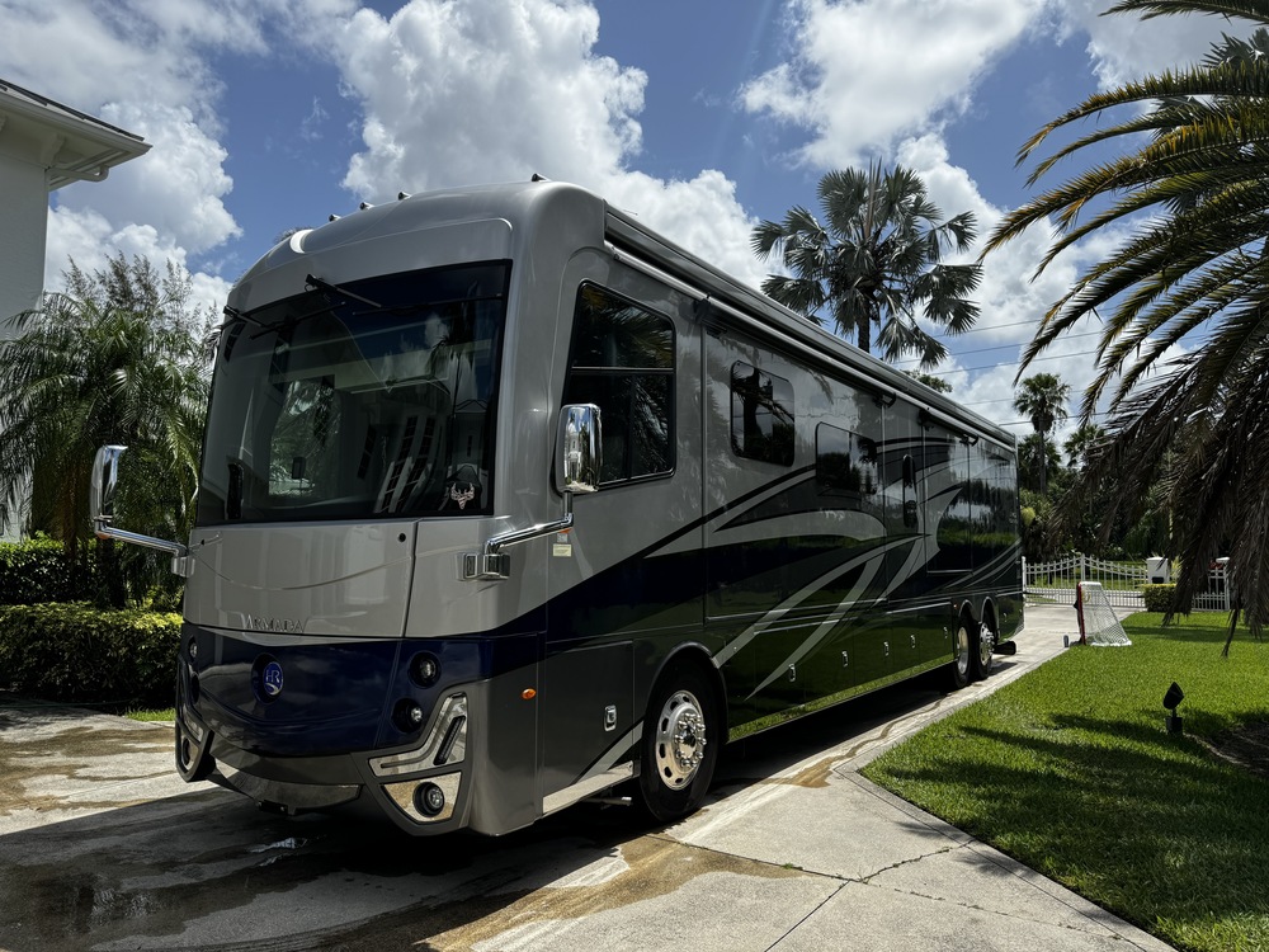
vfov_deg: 56.8
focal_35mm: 24
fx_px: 880
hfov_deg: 71.6
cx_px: 634
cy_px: 476
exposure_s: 1/4950
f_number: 1.78
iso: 80
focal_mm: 6.76
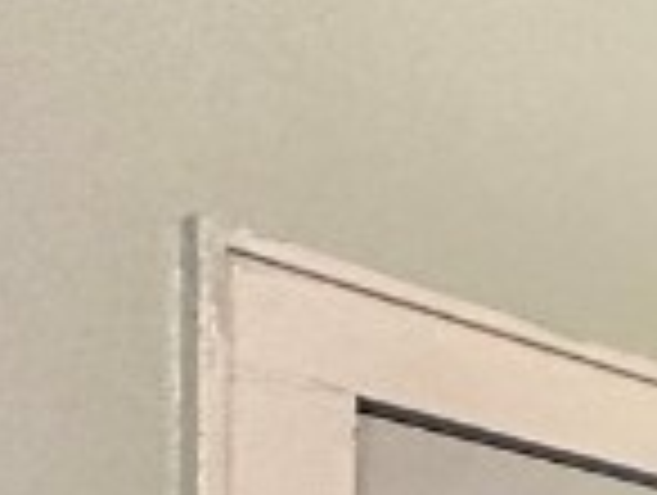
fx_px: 1863
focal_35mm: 98
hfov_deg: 11.7
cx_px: 1922
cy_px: 1022
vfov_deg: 13.0
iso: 320
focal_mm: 2.22
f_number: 2.2
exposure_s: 1/60
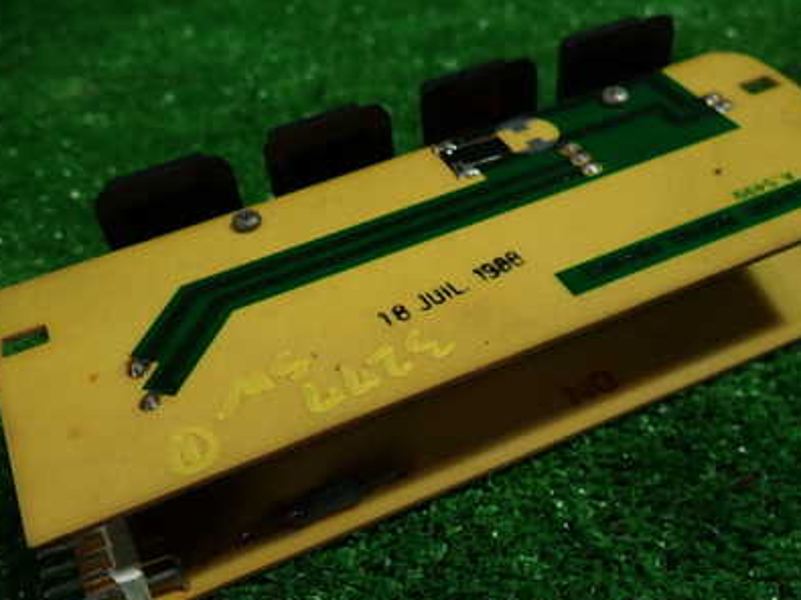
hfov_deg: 49.0
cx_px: 416
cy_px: 389
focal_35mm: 38
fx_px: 879
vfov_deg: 37.4
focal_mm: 4.5
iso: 160
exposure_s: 1/60
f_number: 2
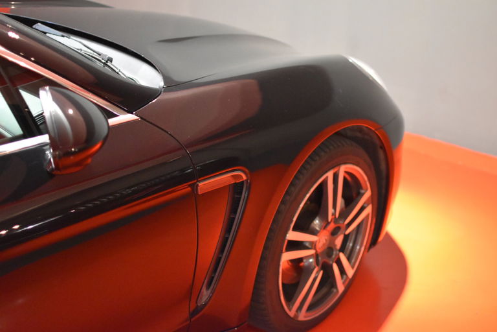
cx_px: 248
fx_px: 725
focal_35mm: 52
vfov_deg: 25.8
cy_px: 166
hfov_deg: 37.9
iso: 4500
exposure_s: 1/60
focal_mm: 35
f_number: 1.8
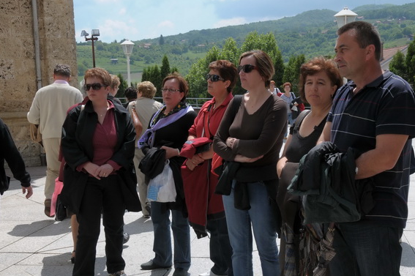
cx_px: 232
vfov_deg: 24.6
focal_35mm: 55
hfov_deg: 36.2
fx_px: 633
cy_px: 145
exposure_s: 1/400
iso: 200
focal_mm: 32
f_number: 10
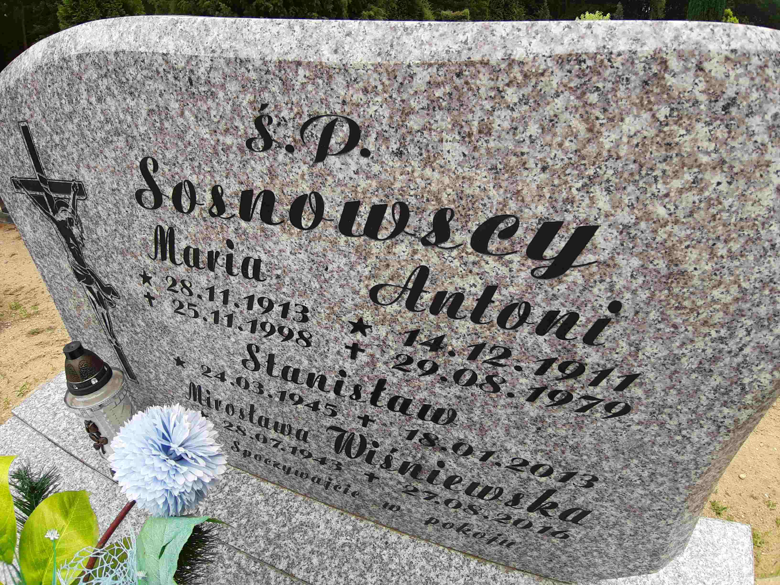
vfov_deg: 71.6
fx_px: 406
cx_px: 390
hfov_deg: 87.8
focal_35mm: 18
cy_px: 292
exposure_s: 1/238
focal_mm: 1.87
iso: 40
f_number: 2.4
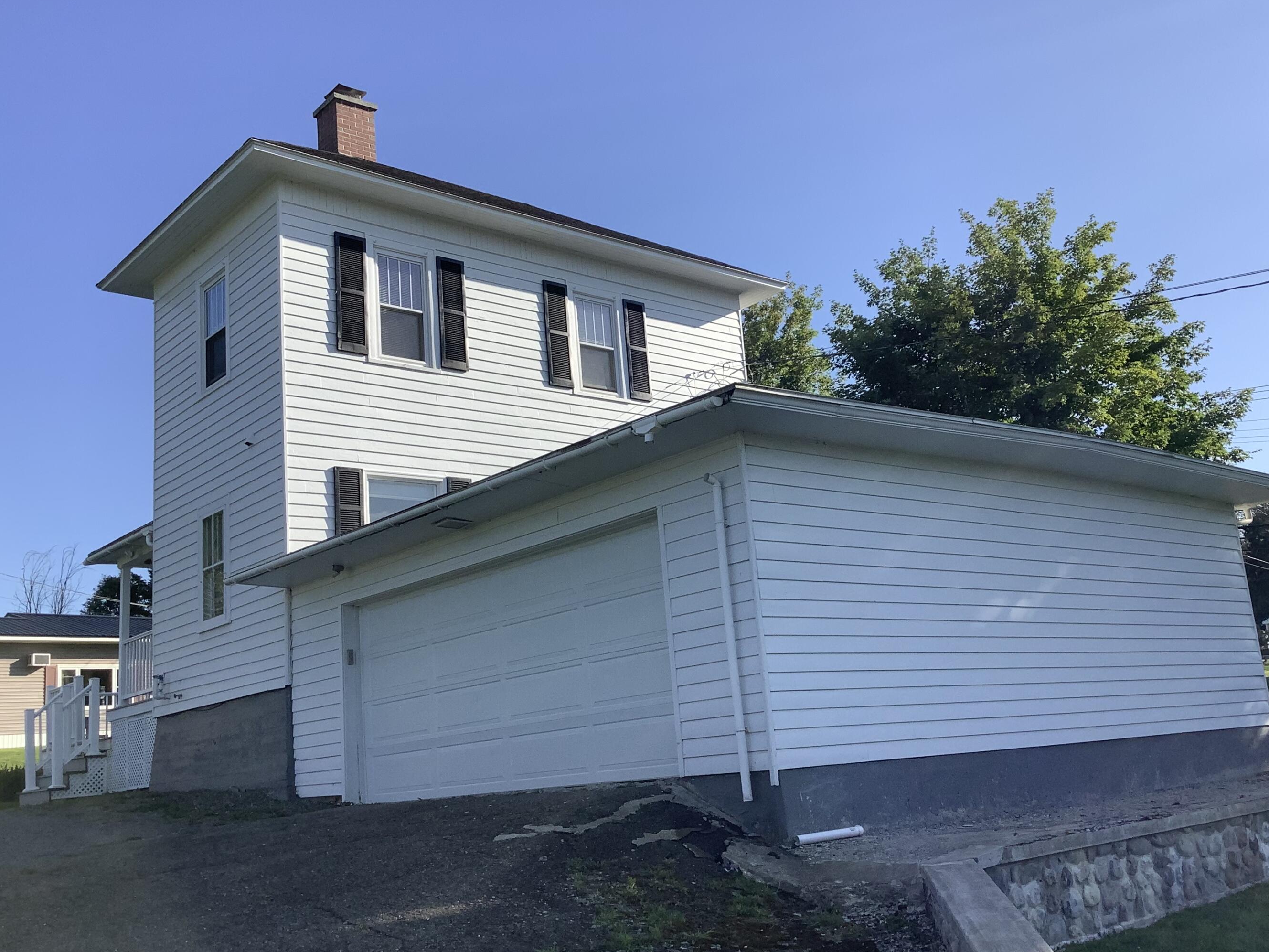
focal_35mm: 35
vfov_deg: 40.7
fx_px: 1283
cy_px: 447
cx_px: 670
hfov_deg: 52.6
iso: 25
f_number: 2.4
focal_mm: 3.3
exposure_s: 1/1199
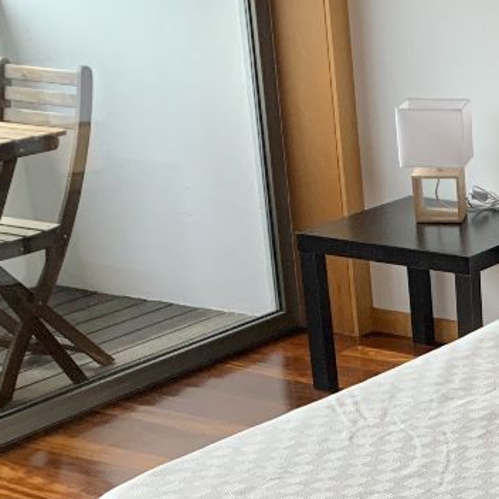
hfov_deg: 16.9
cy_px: 537
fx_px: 1533
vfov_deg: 17.9
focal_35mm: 94
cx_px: 734
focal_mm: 4.25
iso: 125
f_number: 1.8
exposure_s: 1/60
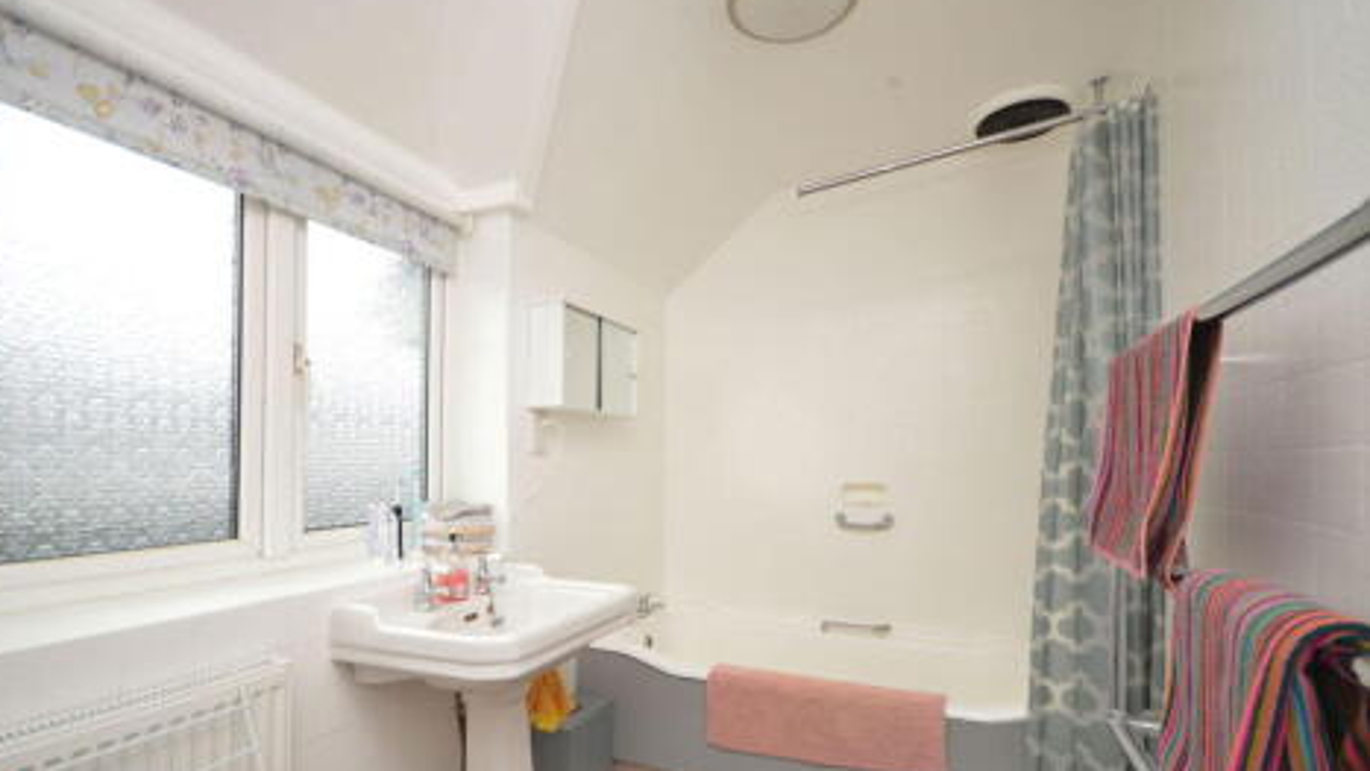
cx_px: 678
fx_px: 581
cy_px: 447
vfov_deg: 66.7
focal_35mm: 16
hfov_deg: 99.4
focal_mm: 10
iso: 560
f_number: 4
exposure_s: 1/60
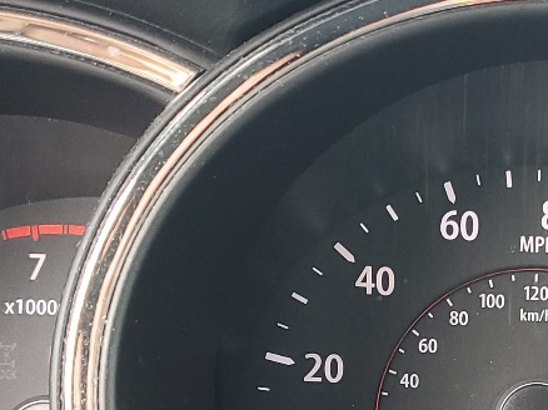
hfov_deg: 20.3
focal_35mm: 95
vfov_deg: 15.4
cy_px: 338
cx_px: 480
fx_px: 1503
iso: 81
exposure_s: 1/120
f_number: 1.5
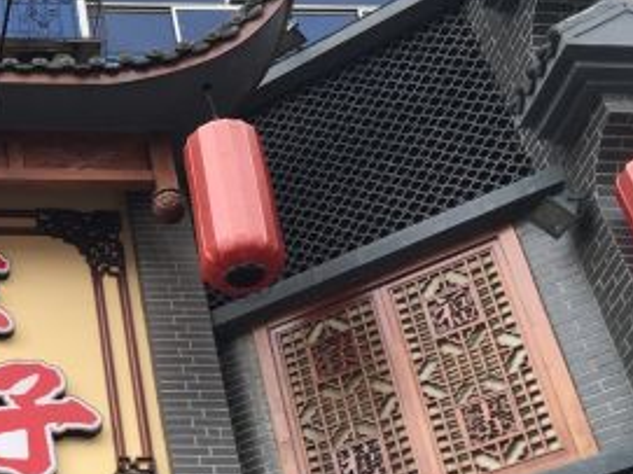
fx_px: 1371
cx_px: -147
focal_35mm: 75
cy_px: 335
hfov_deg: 23.5
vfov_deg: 19.5
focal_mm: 4.15
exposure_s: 1/100
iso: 40
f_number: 2.2
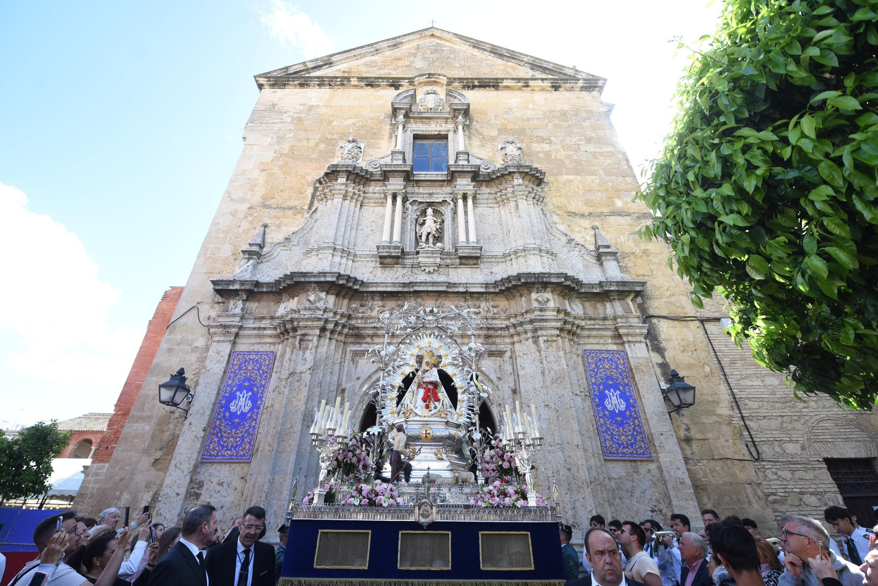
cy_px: 293
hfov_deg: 100.4
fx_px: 366
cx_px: 439
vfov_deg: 77.4
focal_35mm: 15
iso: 100
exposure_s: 1/250
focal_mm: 15
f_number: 3.5
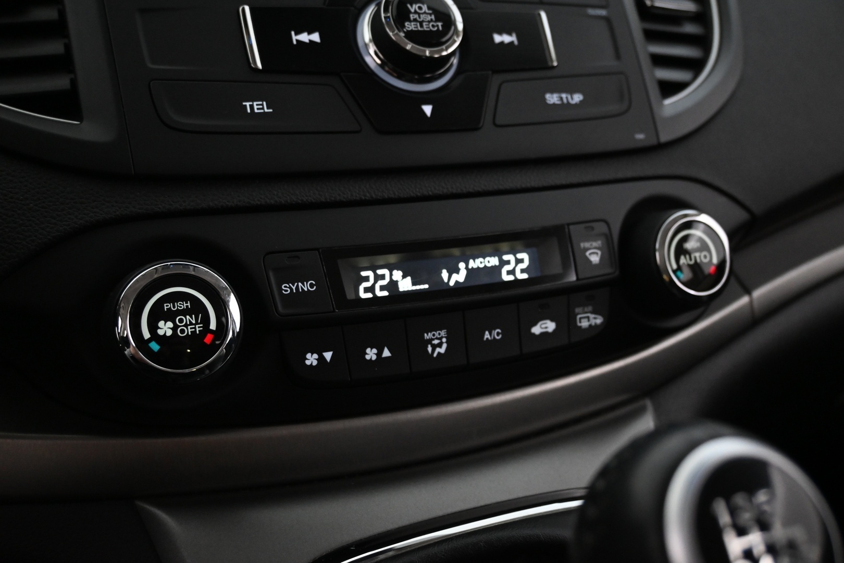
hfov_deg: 56.1
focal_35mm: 34
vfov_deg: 39.1
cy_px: 282
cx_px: 422
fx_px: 791
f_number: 4
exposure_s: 1/40
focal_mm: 22.5
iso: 2800
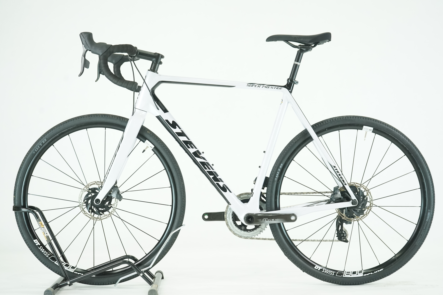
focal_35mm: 61
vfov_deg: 22.3
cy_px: 148
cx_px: 222
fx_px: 751
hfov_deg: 32.9
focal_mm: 61
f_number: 5.6
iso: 2500
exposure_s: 1/200
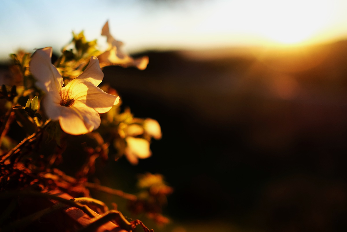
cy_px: 116
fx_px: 337
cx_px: 174
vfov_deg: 37.9
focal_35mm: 35
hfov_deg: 54.4
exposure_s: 1/500
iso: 200
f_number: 1.4
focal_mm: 23
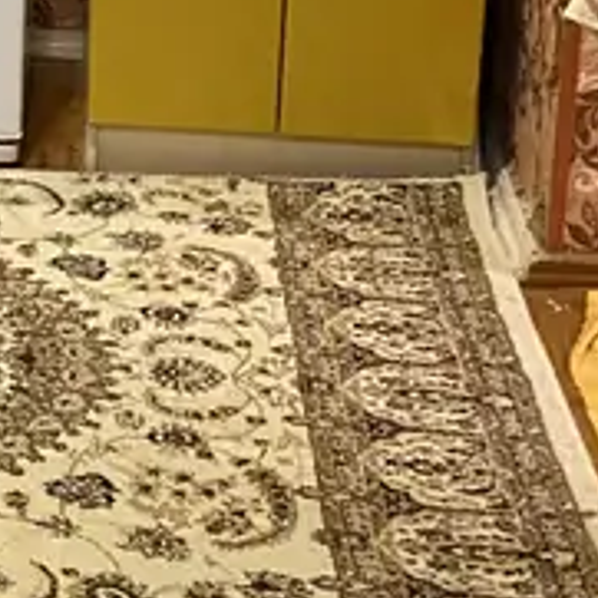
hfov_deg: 13.6
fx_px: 2228
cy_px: -99
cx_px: -507
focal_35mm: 114
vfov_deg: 14.8
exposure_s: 1/33
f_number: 1.8
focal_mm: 4.25
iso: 400
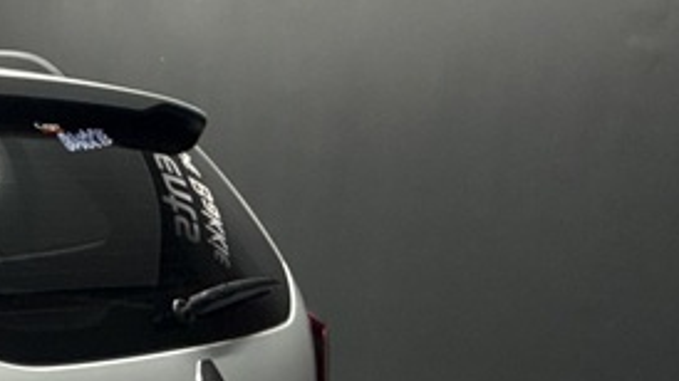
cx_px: -173
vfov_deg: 19.7
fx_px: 1026
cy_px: 470
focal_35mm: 57
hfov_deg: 30.1
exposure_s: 1/100
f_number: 2.2
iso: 100
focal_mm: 2.22
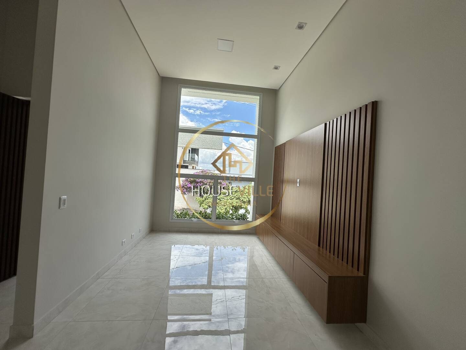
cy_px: 175
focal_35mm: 14
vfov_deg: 85.7
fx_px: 188
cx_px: 233
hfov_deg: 102.1
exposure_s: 1/1208
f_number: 2.2
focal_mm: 2.22
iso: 40
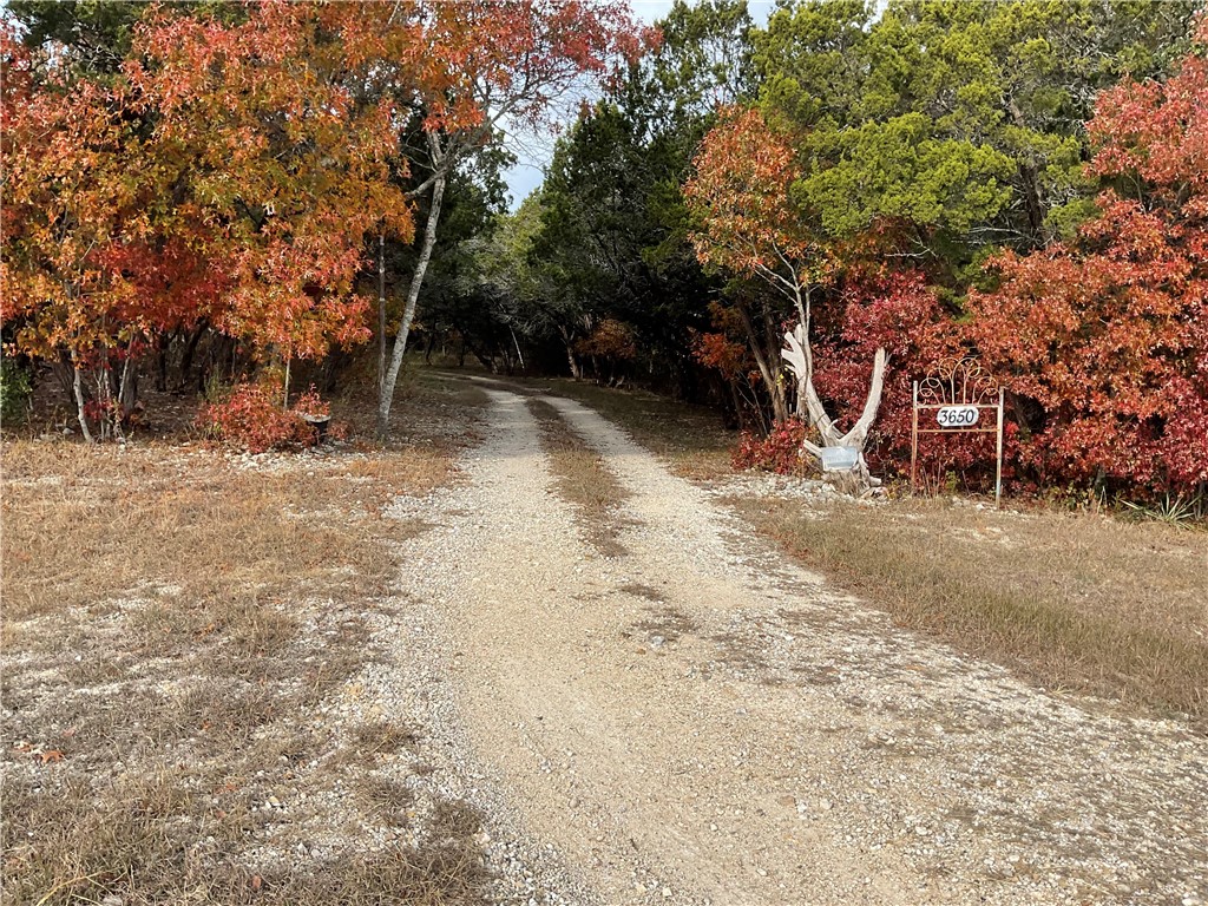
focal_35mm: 29
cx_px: 604
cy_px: 453
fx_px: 1012
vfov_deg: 48.2
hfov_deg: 61.7
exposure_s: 1/683
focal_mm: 3
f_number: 1.8
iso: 16
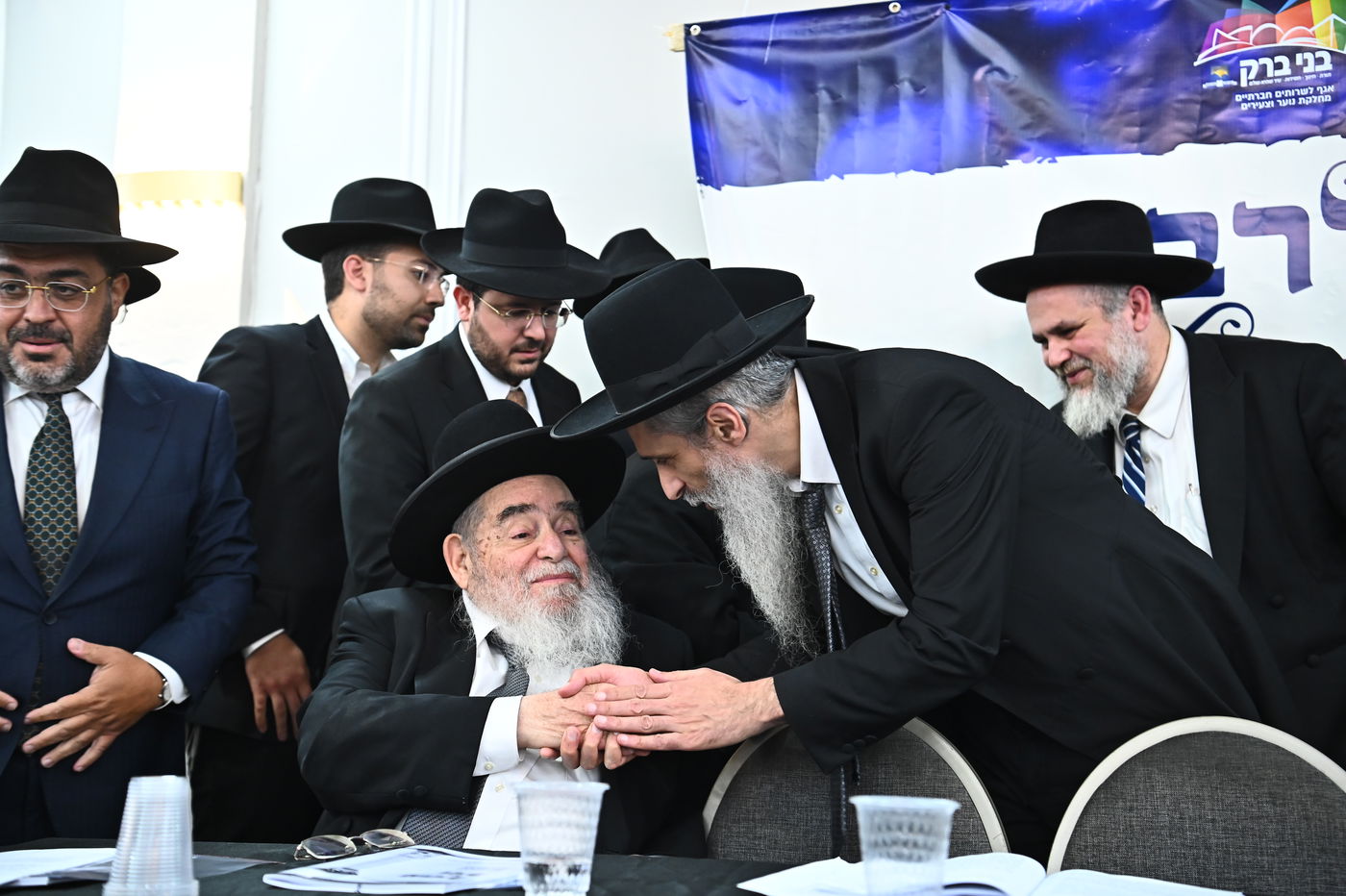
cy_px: 448
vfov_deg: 28.0
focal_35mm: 48
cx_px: 673
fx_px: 1794
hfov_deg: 41.1
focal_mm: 48
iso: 2500
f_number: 4
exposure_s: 1/160
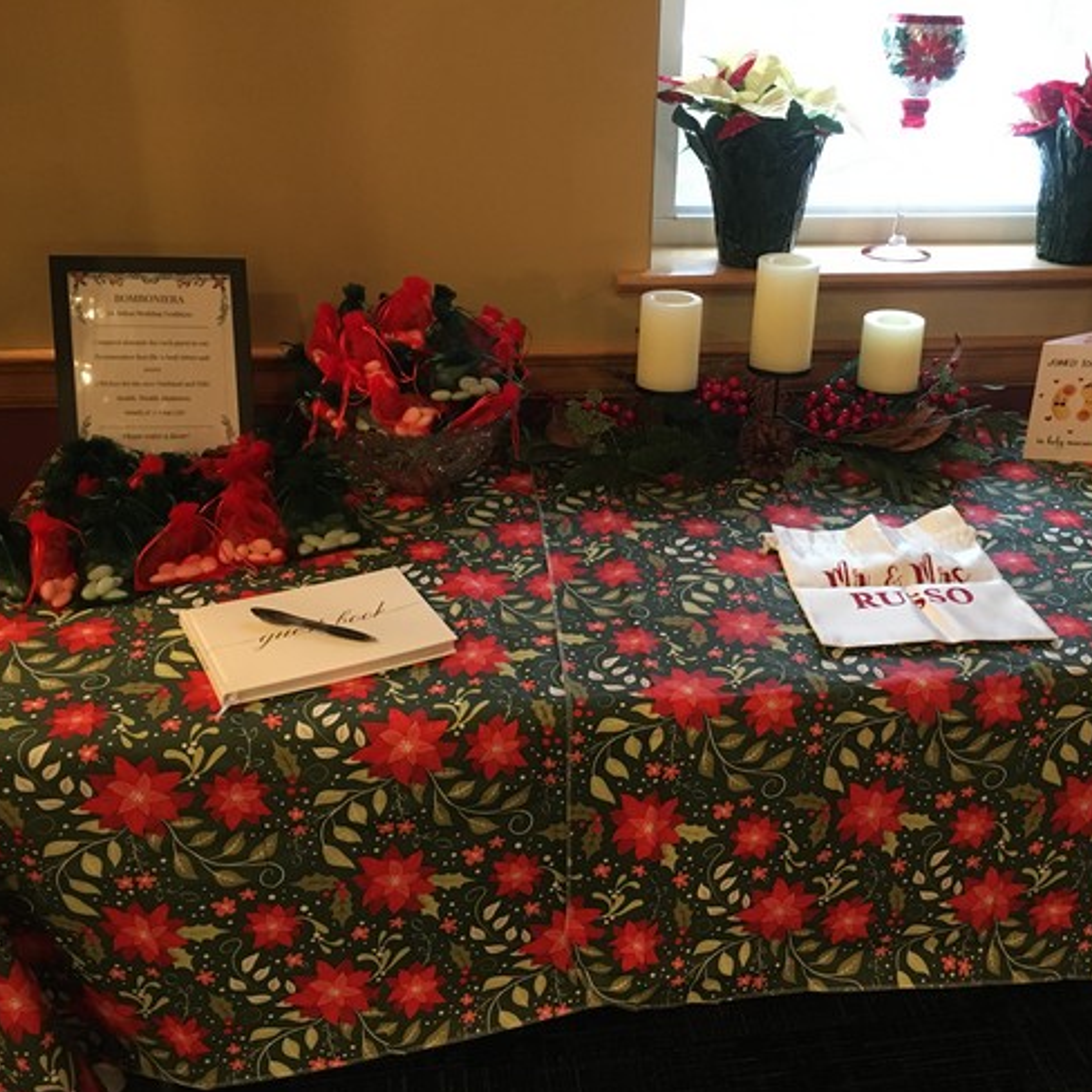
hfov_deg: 47.0
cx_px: 648
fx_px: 1249
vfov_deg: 47.2
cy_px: 555
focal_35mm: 35
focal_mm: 4.15
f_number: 2.2
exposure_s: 1/20
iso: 200
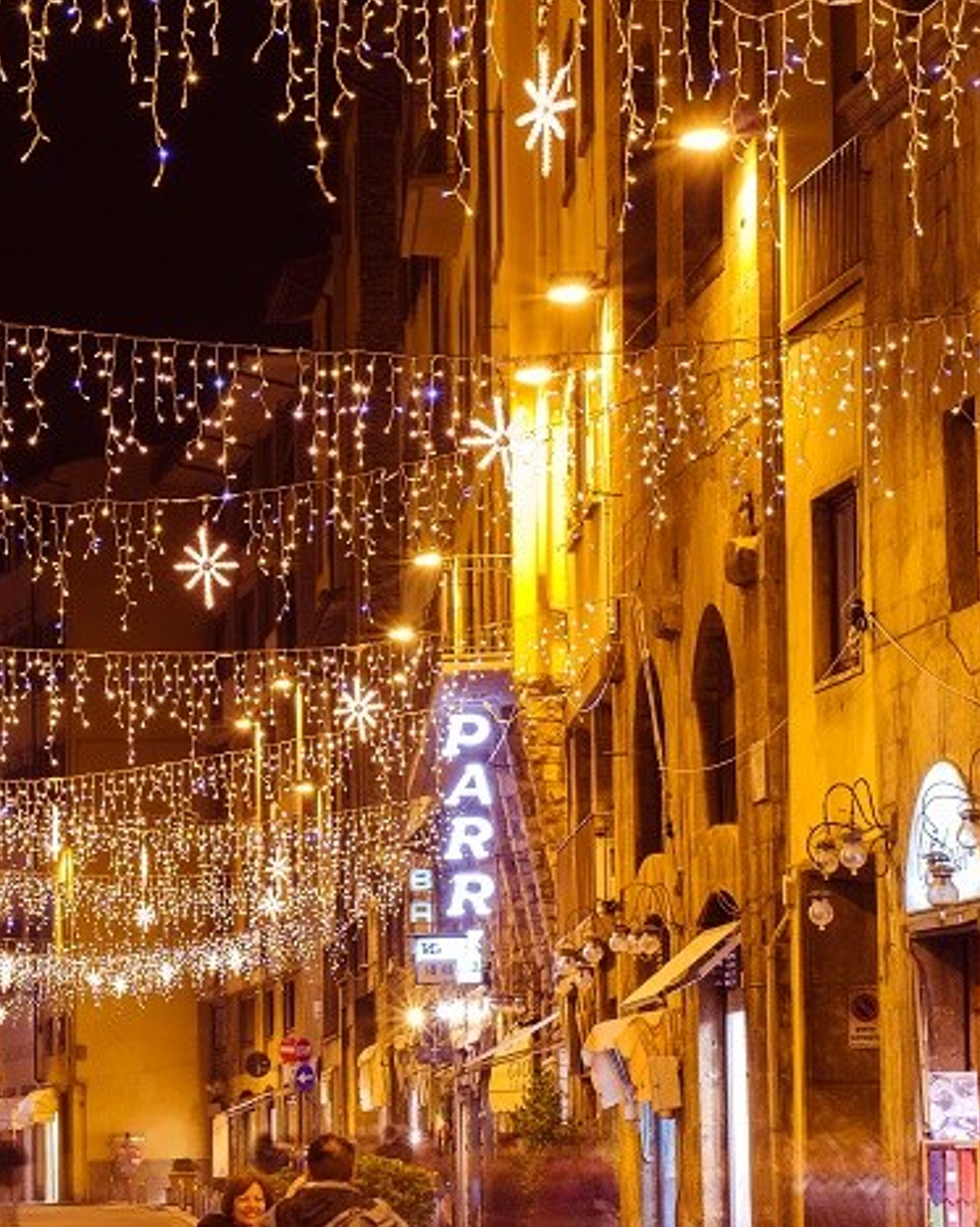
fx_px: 6278
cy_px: 394
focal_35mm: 173
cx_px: 96
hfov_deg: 8.9
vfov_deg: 11.1
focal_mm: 50
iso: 100
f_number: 13
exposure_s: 4
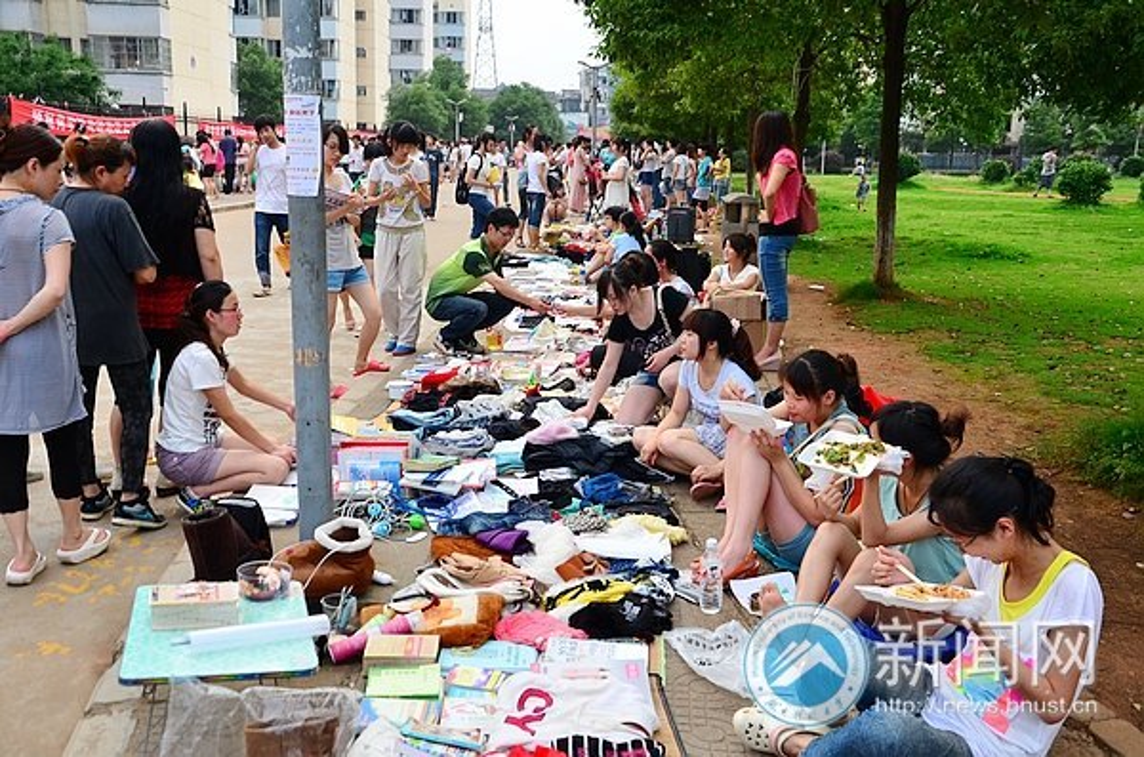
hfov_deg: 51.4
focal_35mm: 38
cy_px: 378
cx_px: 572
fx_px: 1189
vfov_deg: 35.3
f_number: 5.6
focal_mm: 25
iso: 640
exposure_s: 1/40
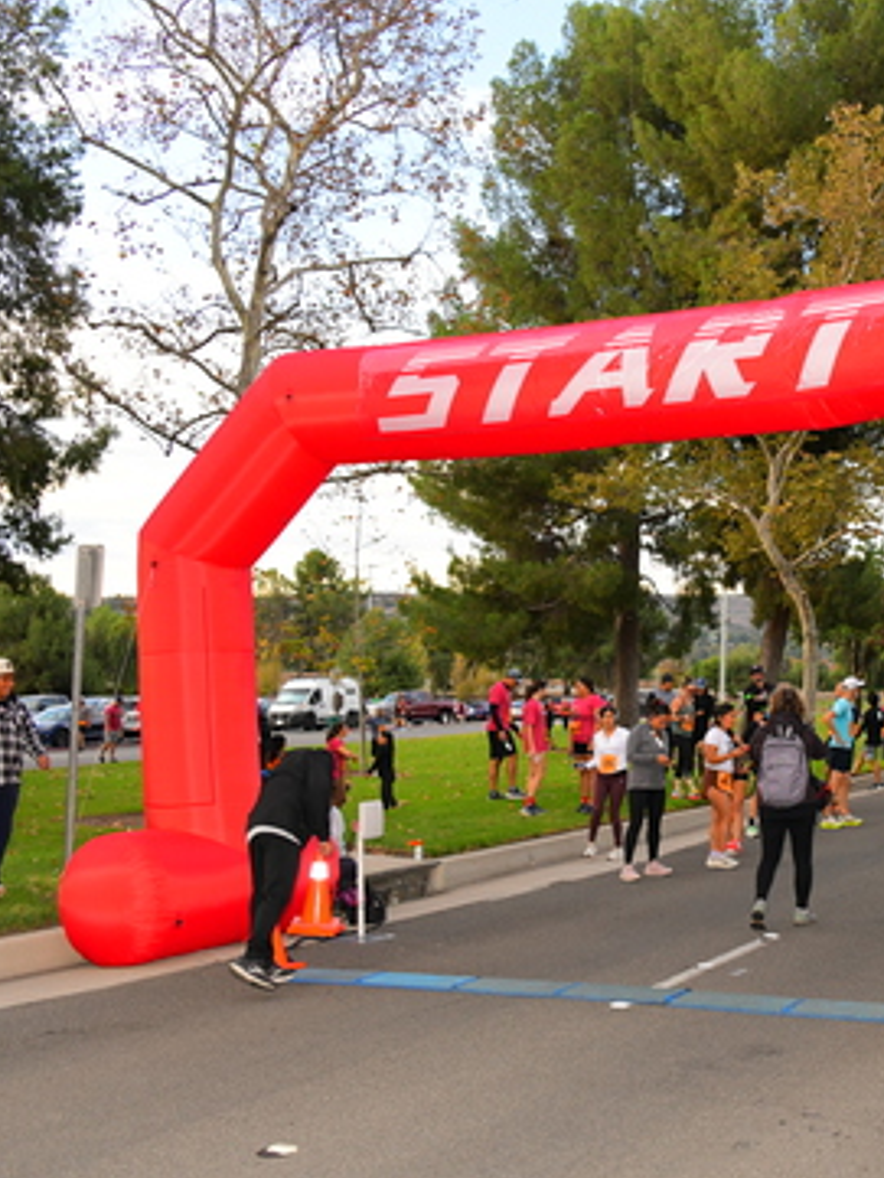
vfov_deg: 45.8
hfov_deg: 33.7
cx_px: 754
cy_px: 586
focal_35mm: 41
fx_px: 1395
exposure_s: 1/250
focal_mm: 28
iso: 2000
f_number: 6.3
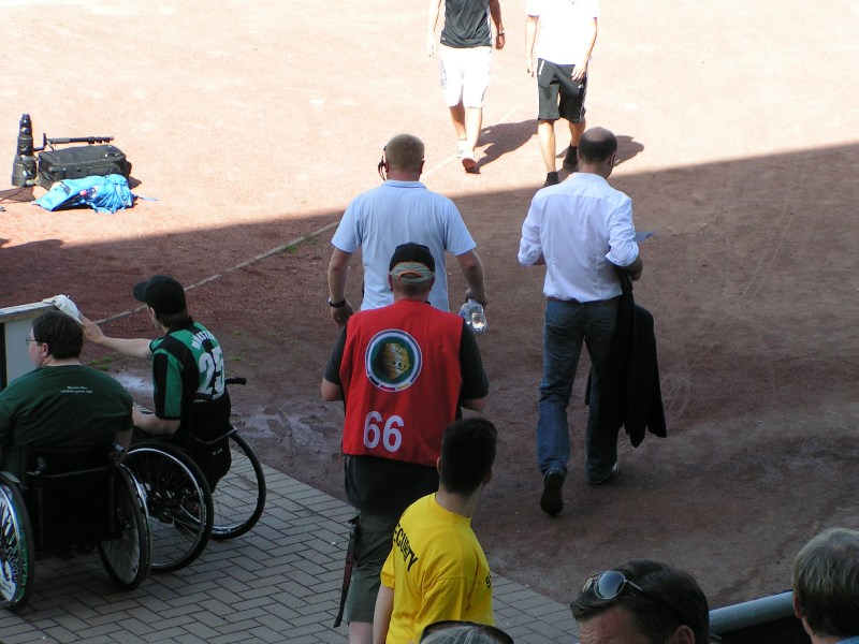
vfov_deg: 13.0
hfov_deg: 17.3
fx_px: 2829
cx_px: 430
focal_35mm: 114
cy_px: 322
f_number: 4.5
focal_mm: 17.4
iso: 50
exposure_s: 1/200
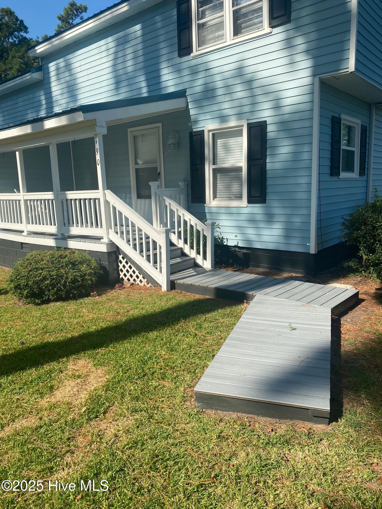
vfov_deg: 67.3
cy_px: 254
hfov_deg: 53.1
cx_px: 191
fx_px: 383
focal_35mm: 26
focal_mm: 4.25
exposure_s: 1/2222
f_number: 1.8
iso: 32
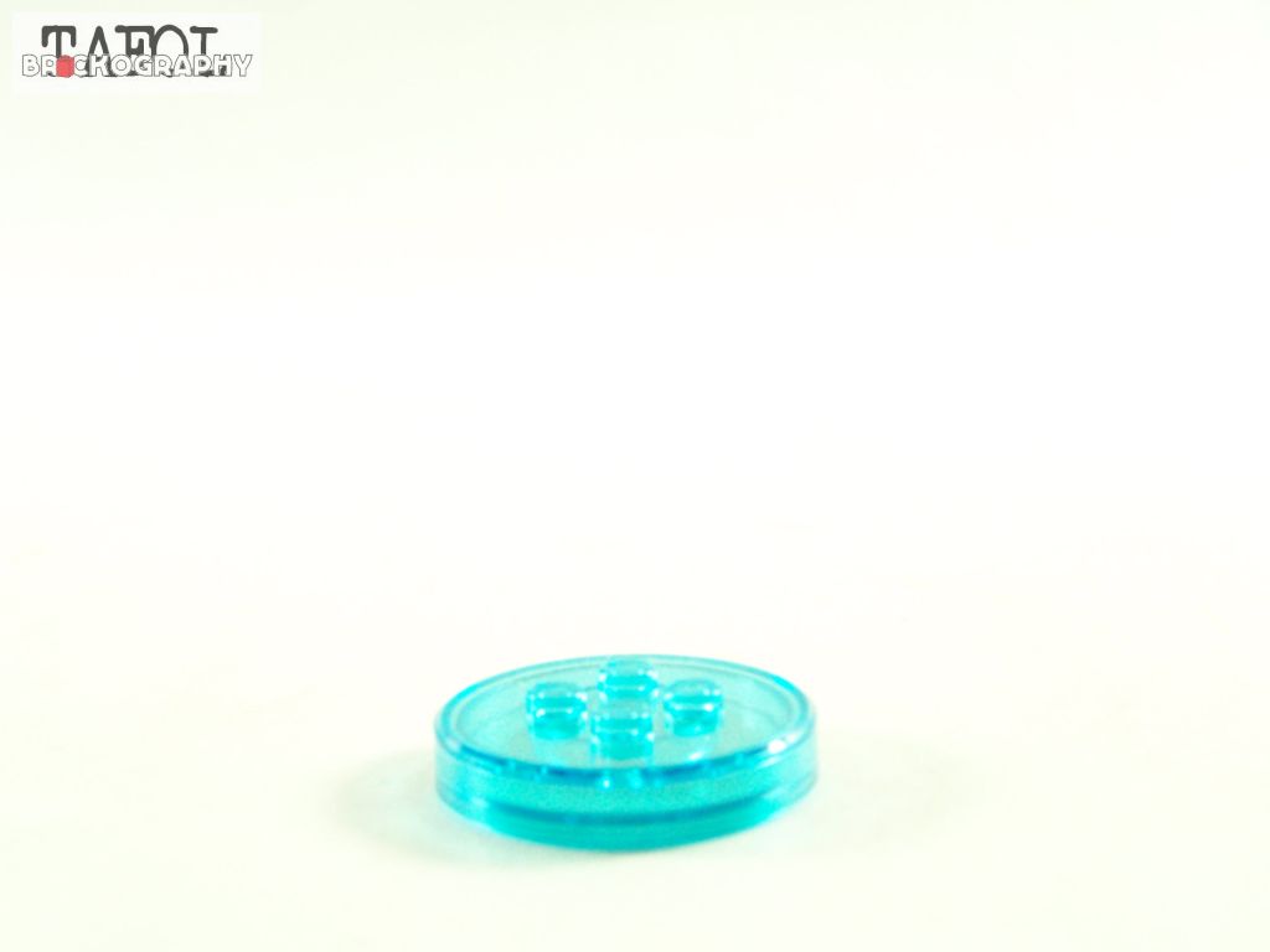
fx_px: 2531
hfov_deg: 28.2
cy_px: 476
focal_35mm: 69
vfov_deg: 21.3
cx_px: 635
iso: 400
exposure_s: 1/60
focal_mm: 11.5
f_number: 3.2
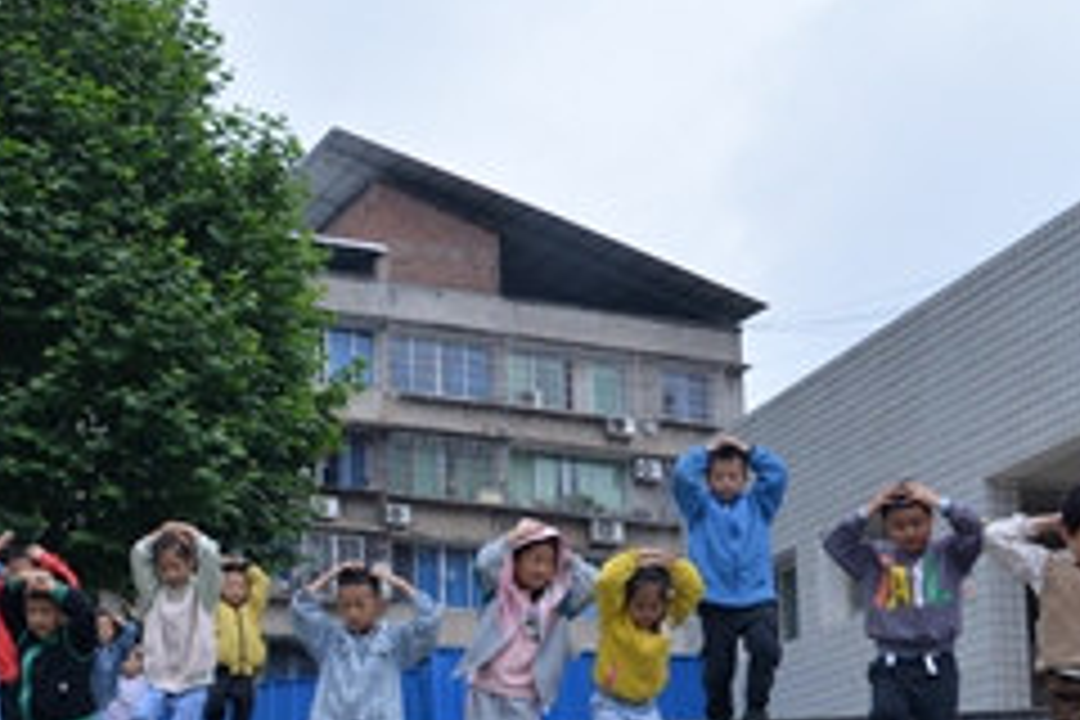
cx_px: 76
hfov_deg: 29.9
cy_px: 578
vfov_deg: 21.0
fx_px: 1920
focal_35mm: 64
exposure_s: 1/500
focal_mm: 24
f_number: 11
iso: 1250
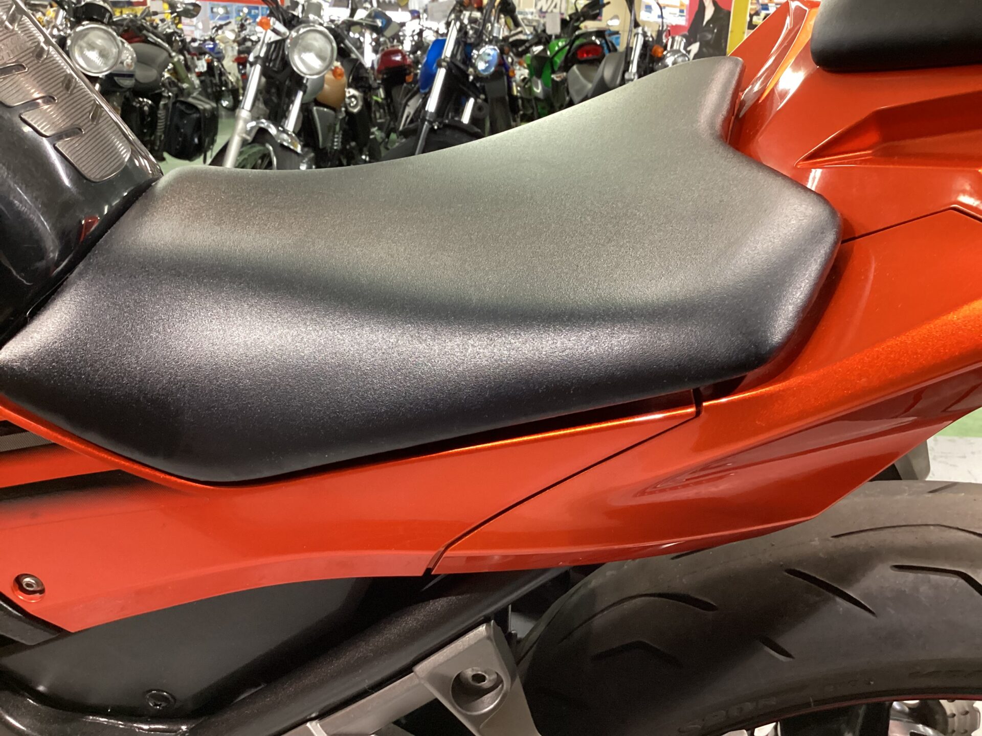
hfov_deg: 58.4
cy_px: 368
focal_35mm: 31
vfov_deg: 45.4
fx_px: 879
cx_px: 491
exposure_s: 1/40
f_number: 2.4
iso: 400
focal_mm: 3.3
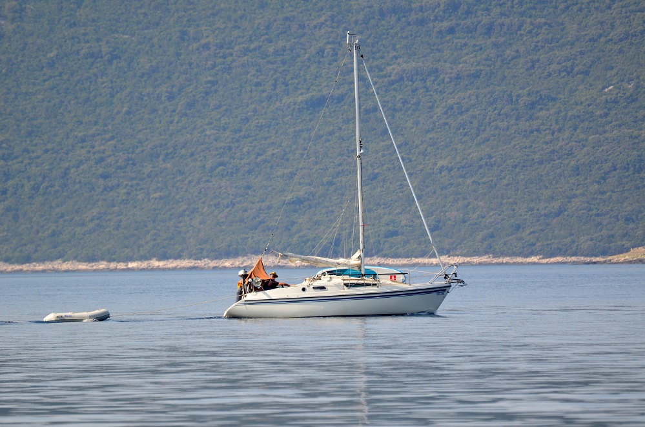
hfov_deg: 4.6
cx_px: 322
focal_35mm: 450
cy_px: 214
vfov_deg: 3.0
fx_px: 8043
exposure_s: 1/1250
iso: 400
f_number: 5.6
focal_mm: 300
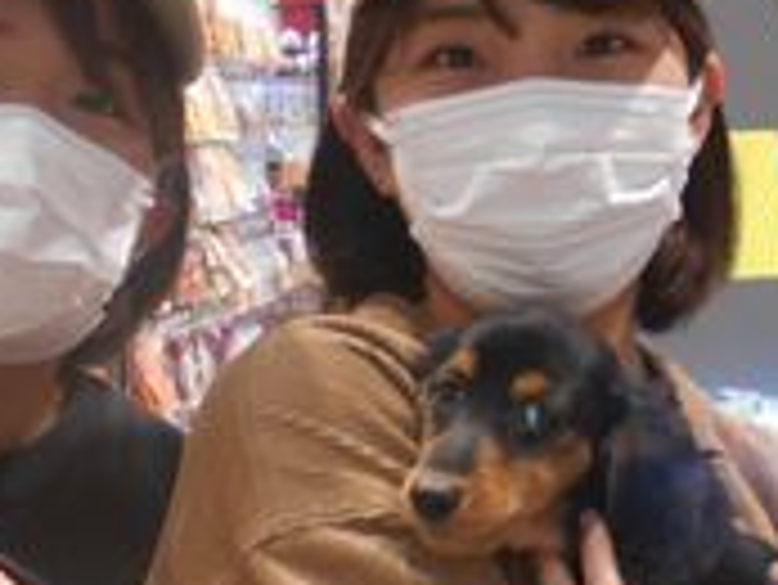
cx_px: 670
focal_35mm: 90
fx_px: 2024
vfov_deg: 16.4
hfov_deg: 21.4
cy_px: 297
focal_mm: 4.6
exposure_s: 1/30
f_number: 3.2
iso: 280
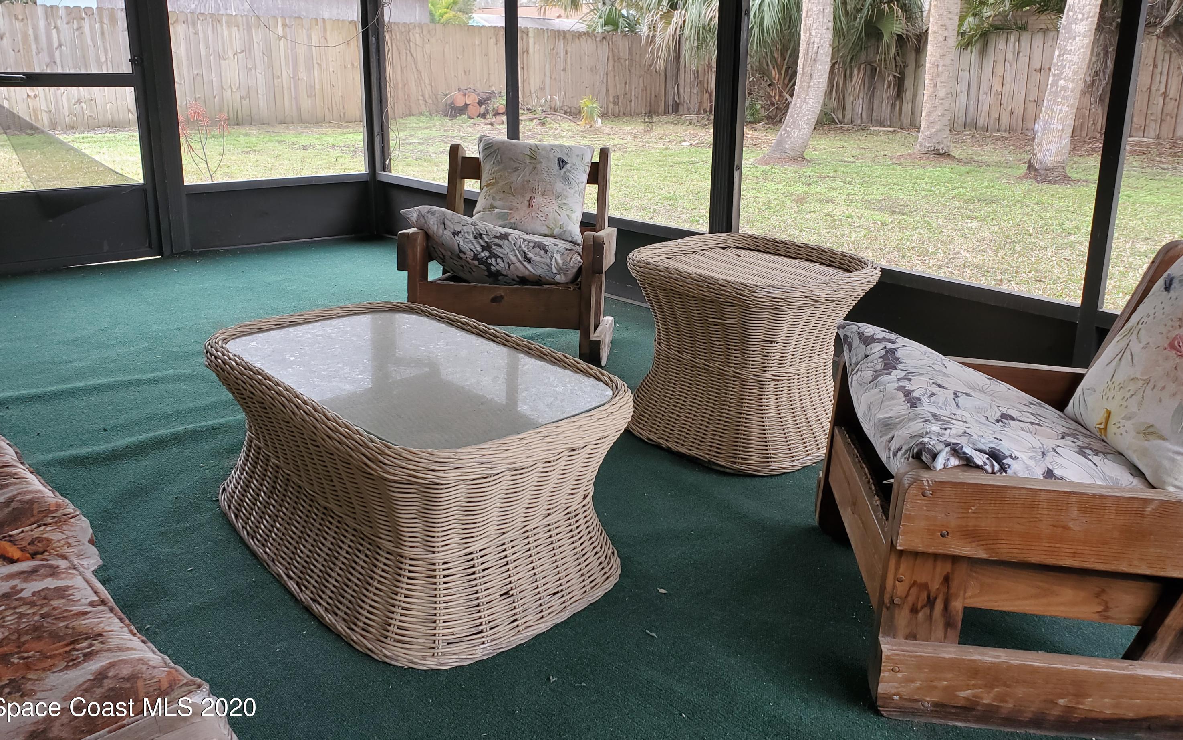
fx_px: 903
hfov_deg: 66.5
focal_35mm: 28
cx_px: 588
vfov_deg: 44.3
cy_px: 296
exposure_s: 1/100
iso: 64
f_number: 2.4
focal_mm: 4.3
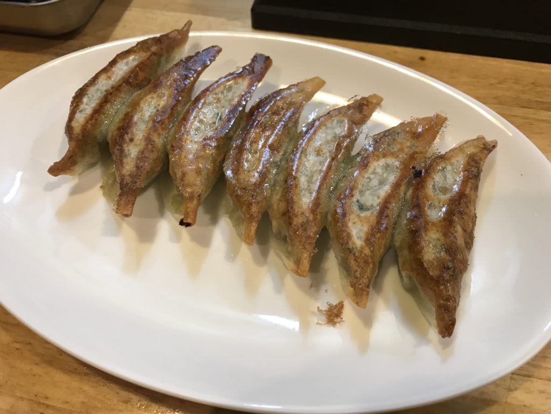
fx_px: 446
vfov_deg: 49.7
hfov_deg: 63.4
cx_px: 276
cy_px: 207
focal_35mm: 28
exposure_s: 1/20
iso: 40
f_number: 1.8
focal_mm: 3.99
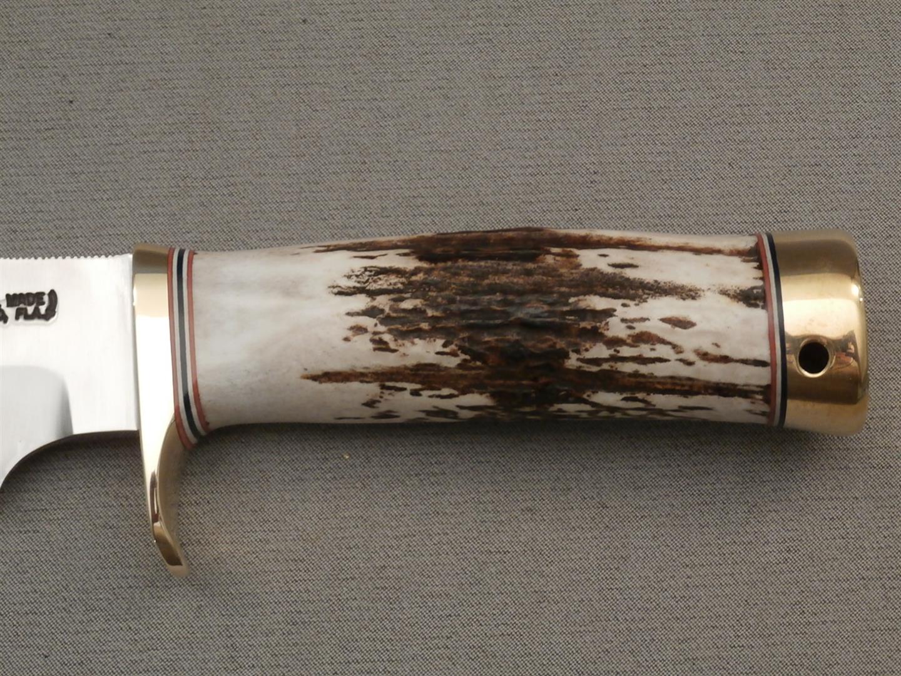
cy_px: 338
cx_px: 450
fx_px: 1900
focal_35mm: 73
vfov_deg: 20.2
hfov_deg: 26.7
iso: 400
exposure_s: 1/13
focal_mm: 13.06
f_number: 4.5
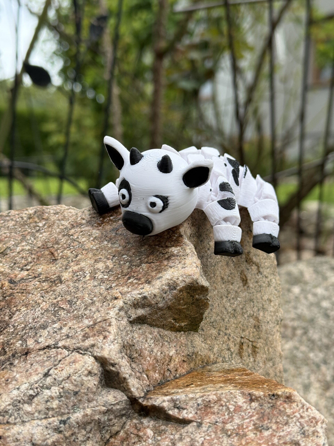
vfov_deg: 39.7
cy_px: 223
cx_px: 167
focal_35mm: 48
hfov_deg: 30.3
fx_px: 618
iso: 80
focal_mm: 6.76
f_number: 1.78
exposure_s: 1/1403
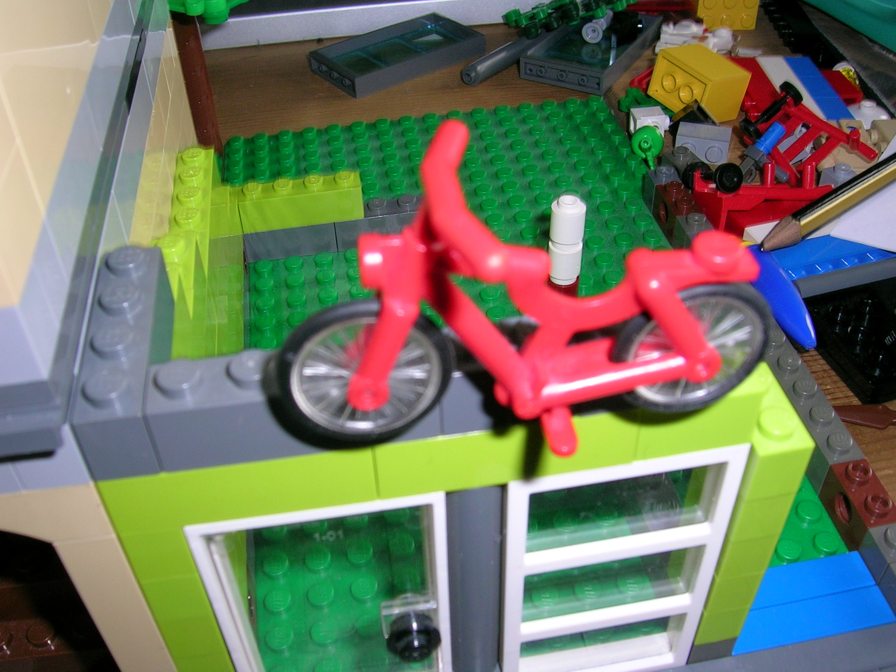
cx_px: 448
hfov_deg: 52.6
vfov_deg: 40.7
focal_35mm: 35
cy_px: 336
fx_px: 906
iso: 50
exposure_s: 1/60.1
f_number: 4.8
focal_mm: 5.4
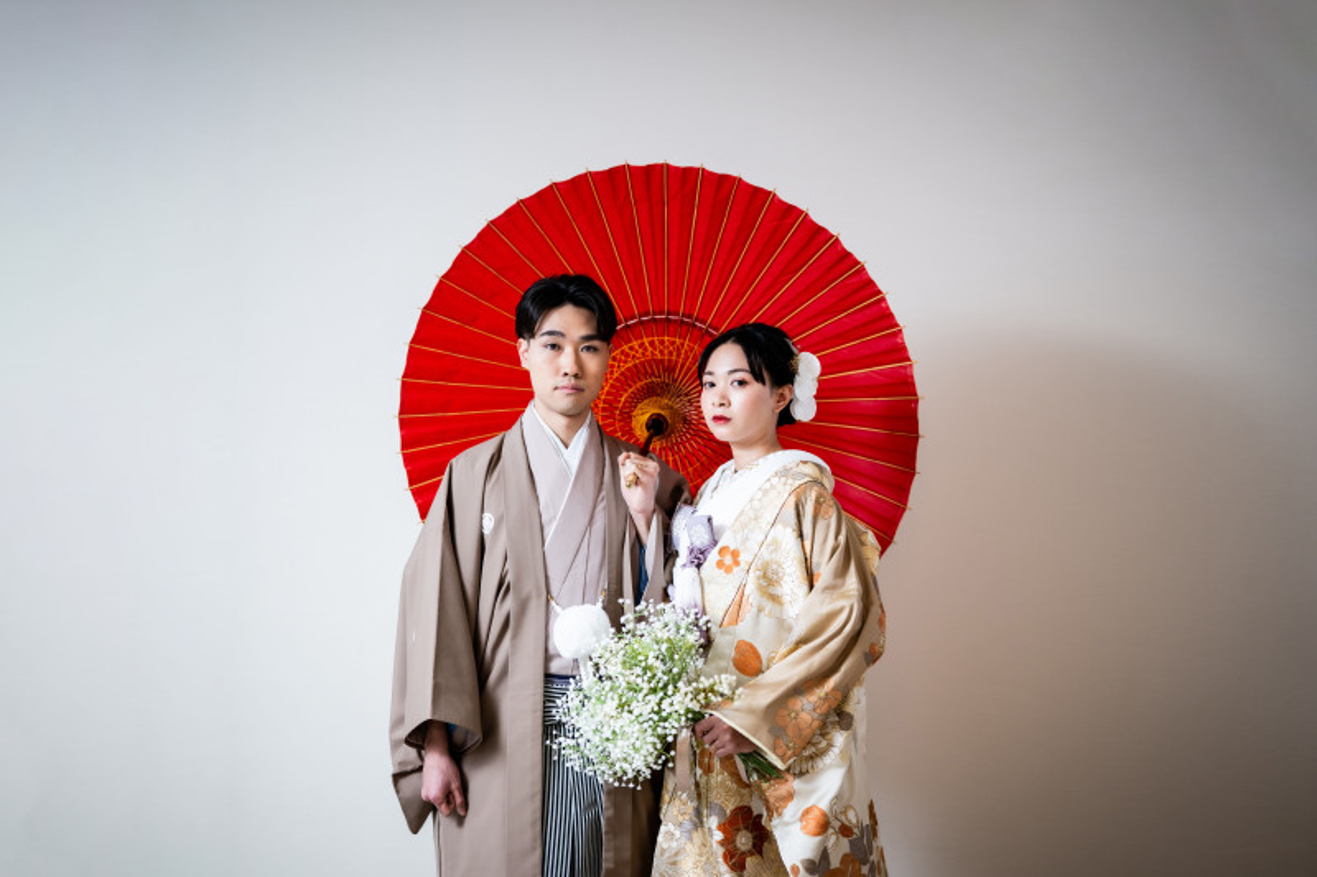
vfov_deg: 16.1
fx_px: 3109
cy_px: 438
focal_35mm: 85
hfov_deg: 23.9
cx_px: 658
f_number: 1.8
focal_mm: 85
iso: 200
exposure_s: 1/80
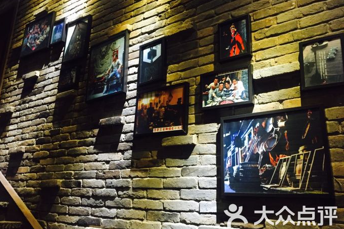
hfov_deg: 60.3
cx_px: 174
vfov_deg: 42.3
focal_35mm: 31
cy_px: 110
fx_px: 296
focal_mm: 4.15
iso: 250
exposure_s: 1/25
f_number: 2.2
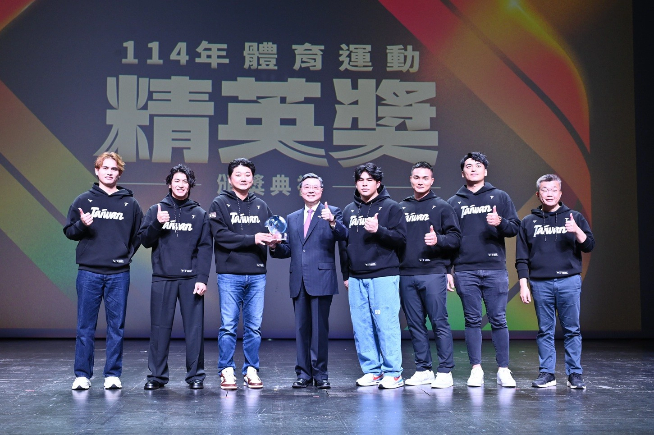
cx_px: 327
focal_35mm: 46
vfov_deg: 29.2
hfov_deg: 42.8
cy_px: 218
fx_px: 835
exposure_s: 1/125
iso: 1250
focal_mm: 46
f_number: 6.3
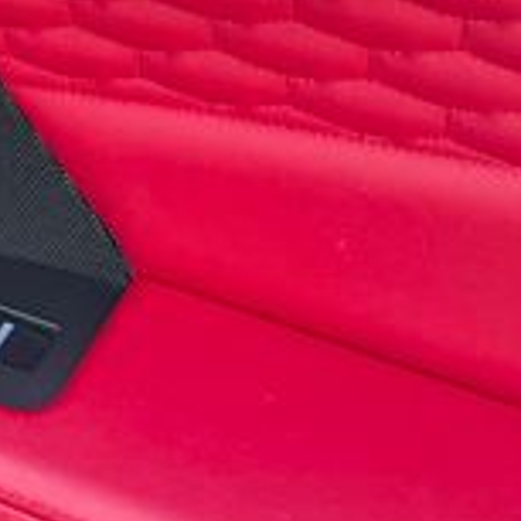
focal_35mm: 89
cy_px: 51
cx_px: -123
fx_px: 1515
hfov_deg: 18.4
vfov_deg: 19.2
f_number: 1.78
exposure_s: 1/218
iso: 200
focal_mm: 6.76
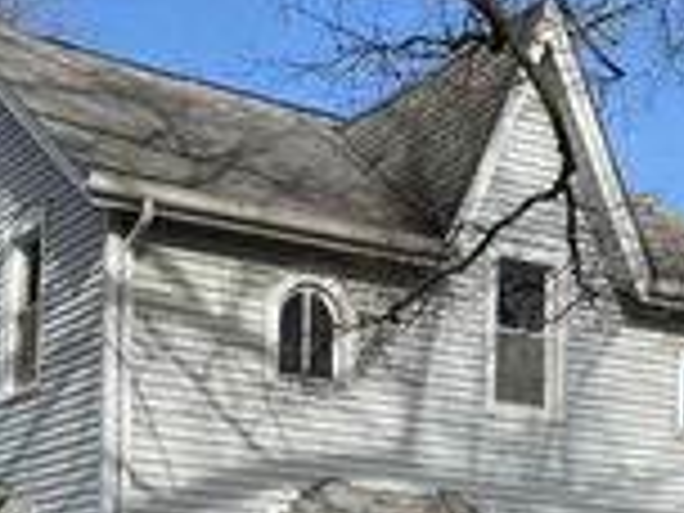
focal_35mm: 81
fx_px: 1601
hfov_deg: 24.1
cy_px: 554
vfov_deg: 17.6
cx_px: 279
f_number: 1.78
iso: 80
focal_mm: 6.76
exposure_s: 1/3597
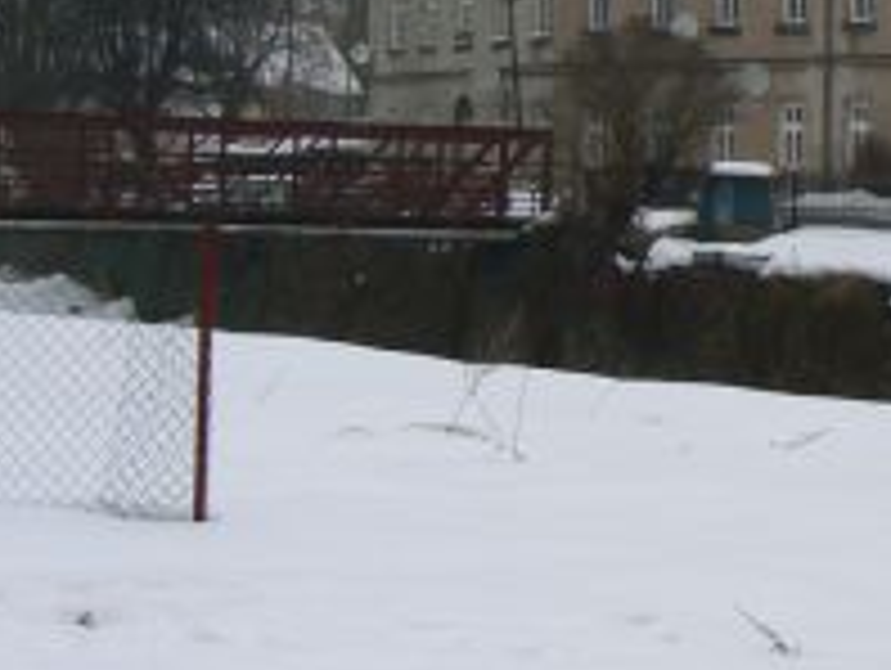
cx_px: 1030
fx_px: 3969
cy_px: 88
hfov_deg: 12.5
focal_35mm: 154
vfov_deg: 9.6
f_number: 6.3
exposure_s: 1/500
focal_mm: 10.2
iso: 80
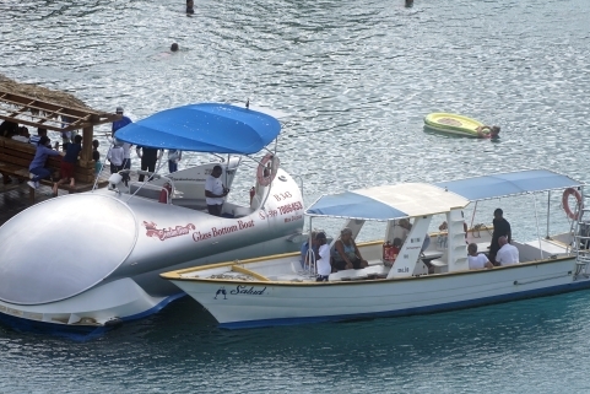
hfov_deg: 5.5
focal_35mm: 374
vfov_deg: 3.7
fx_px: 6131
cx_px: 285
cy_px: 230
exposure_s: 1/400
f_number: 5.6
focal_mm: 300
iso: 100
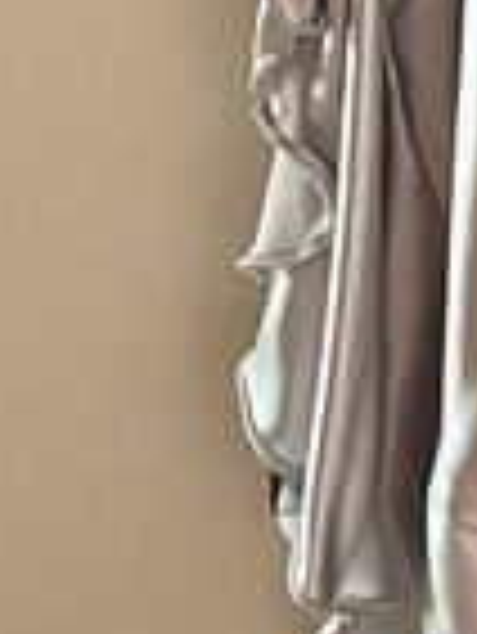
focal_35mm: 184
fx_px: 3376
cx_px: 792
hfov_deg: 7.9
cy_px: -1151
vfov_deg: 9.0
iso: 250
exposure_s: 1/60
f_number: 1.6
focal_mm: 5.1
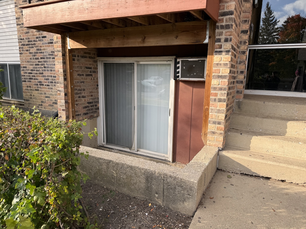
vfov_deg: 56.8
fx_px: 212
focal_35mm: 24
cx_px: 153
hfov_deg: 71.6
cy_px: 114
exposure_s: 1/967
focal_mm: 6.76
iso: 80
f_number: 1.78
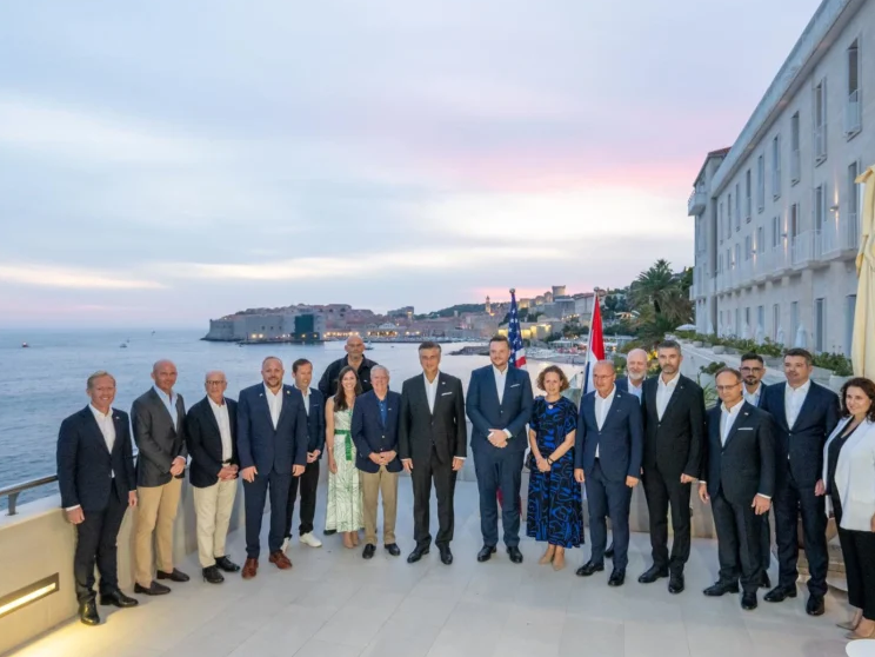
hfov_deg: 81.3
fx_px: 506
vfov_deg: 66.0
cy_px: 331
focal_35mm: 20
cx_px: 496
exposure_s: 1/125
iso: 2500
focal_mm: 18
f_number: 5
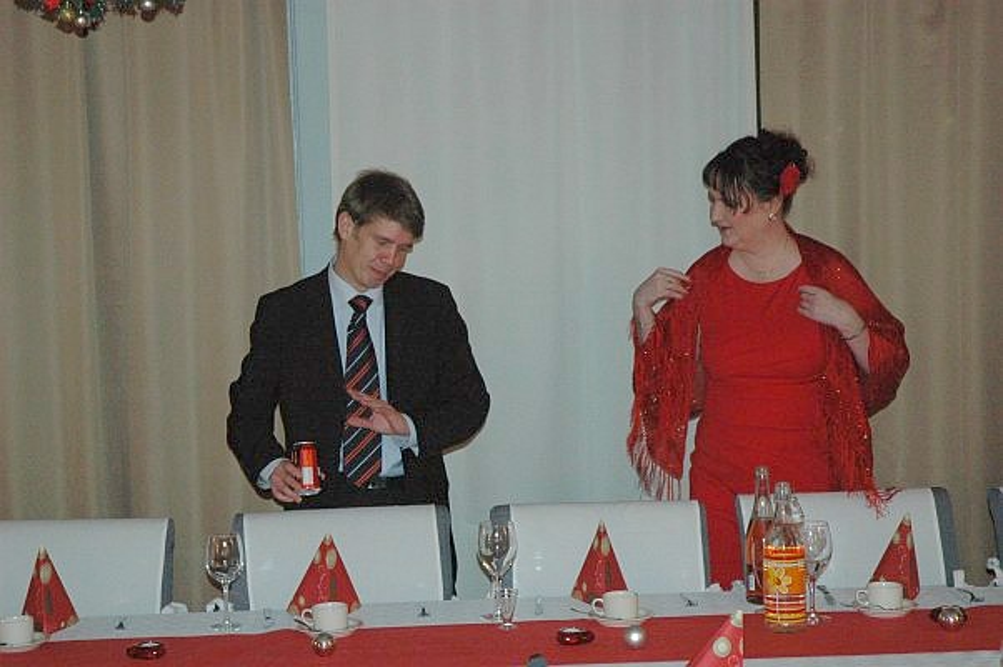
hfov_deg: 24.6
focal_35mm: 82
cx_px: 502
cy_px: 334
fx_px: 2296
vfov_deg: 16.5
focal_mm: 55
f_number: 5
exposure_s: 1/60
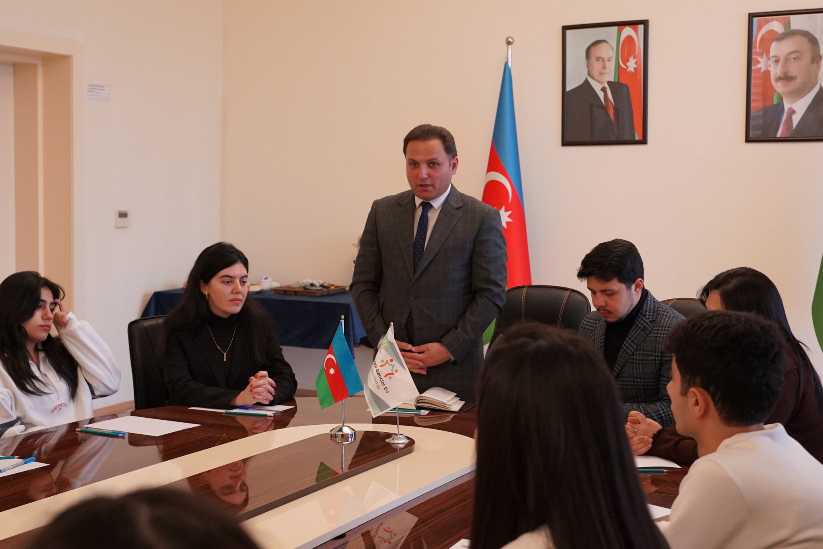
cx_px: 412
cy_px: 274
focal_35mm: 48
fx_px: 1097
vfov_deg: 28.1
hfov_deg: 41.1
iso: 5000
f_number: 4
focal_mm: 32
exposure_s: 1/160
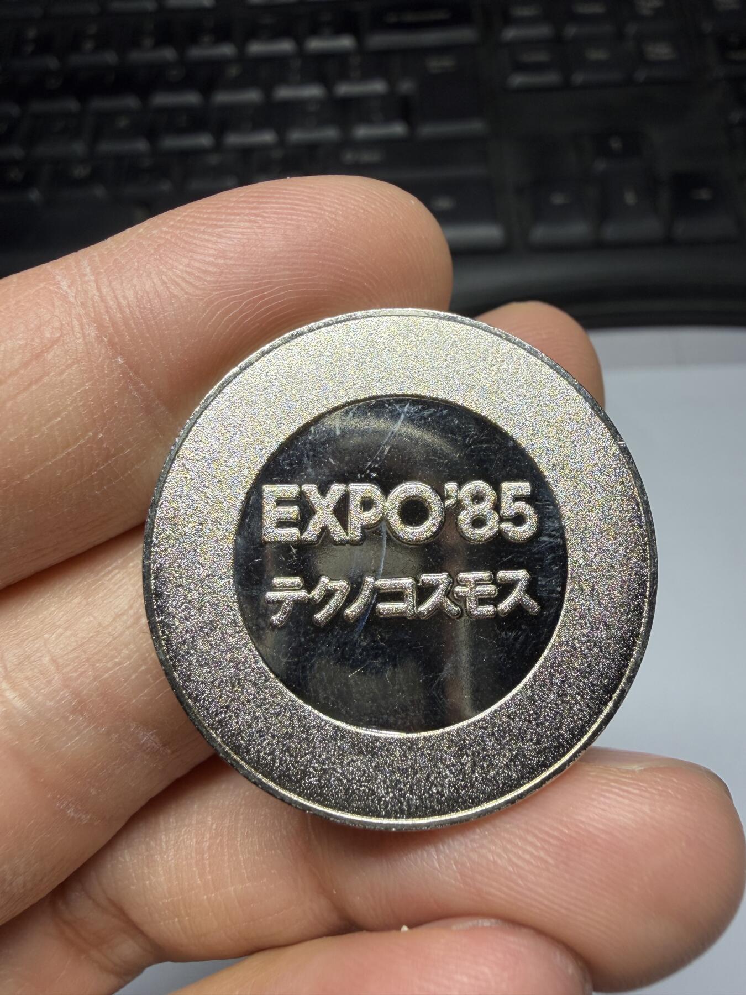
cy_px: 498
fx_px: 747
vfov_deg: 67.3
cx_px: 373
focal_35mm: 26
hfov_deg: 53.1
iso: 64
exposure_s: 1/121
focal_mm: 2.22
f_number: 2.2
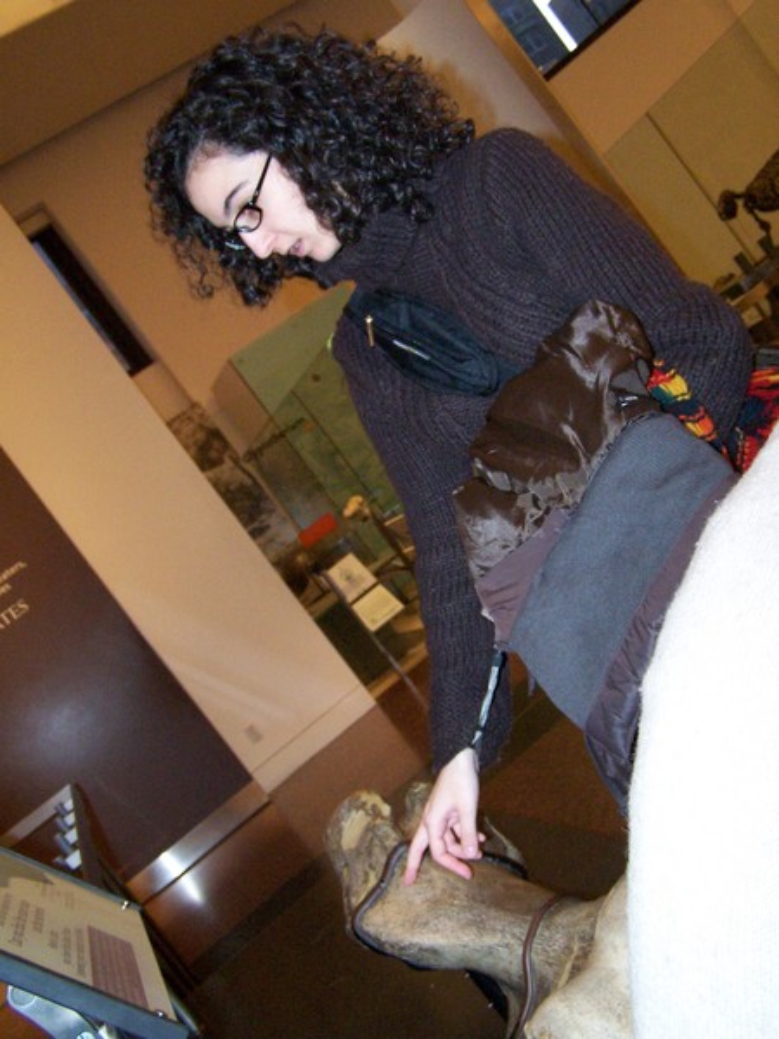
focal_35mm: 38
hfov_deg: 37.7
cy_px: 520
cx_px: 390
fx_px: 1140
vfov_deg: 49.0
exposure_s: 1/30
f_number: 2.8
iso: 400
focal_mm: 6.3
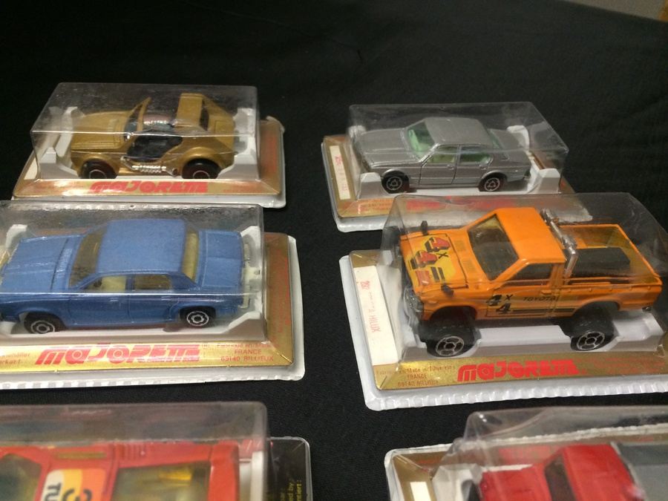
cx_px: 334
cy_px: 250
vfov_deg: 46.8
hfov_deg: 60.0
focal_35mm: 30
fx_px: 579
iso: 200
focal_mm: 4.12
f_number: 2.2
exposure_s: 1/30
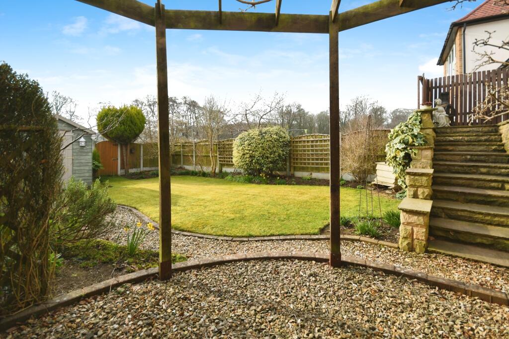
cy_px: 170
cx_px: 254
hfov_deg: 100.4
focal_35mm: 15
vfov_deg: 77.3
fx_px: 212
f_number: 8
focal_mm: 10
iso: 400
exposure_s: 1/500
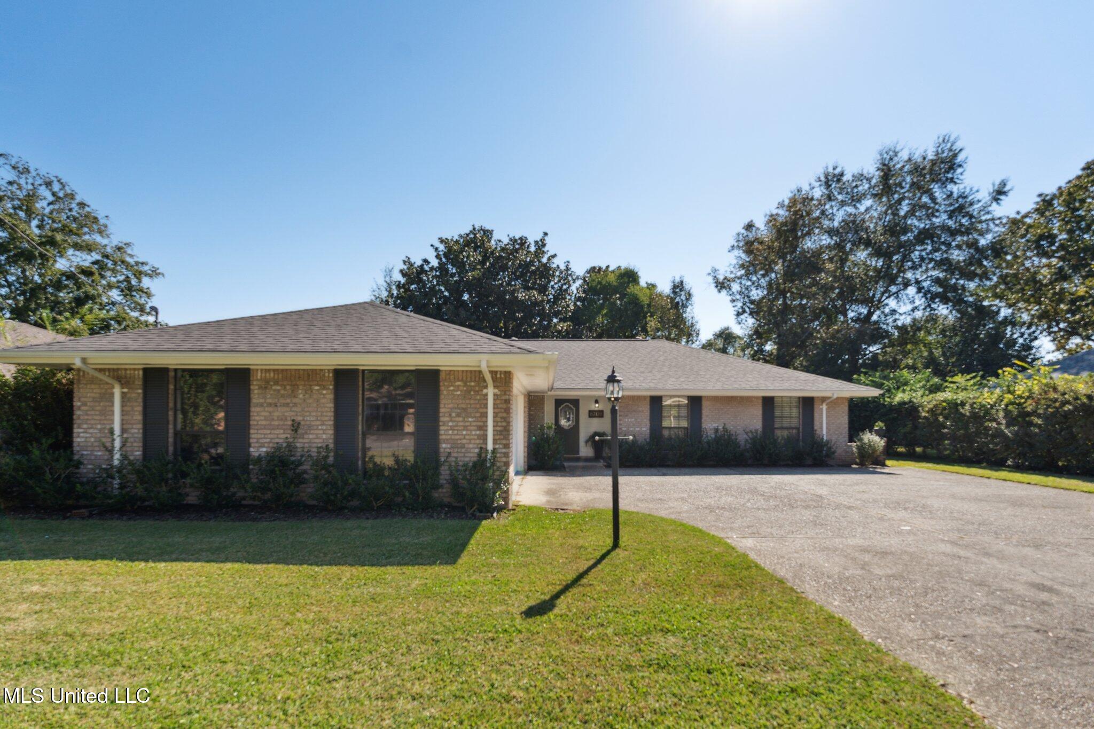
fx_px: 486
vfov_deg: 73.7
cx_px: 547
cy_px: 364
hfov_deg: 96.7
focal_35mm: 16
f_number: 4.5
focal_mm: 16
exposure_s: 1/2500
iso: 400
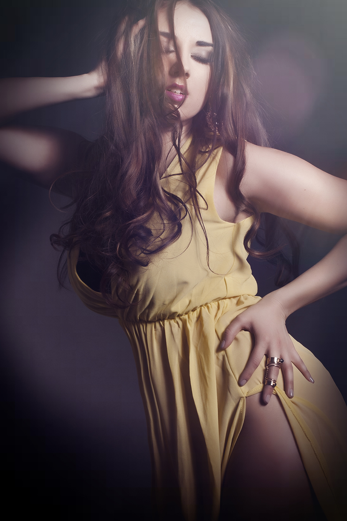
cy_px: 247
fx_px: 1144
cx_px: 182
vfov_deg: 25.7
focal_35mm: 79
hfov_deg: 17.2
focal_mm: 50
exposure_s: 1/500
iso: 200
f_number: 11
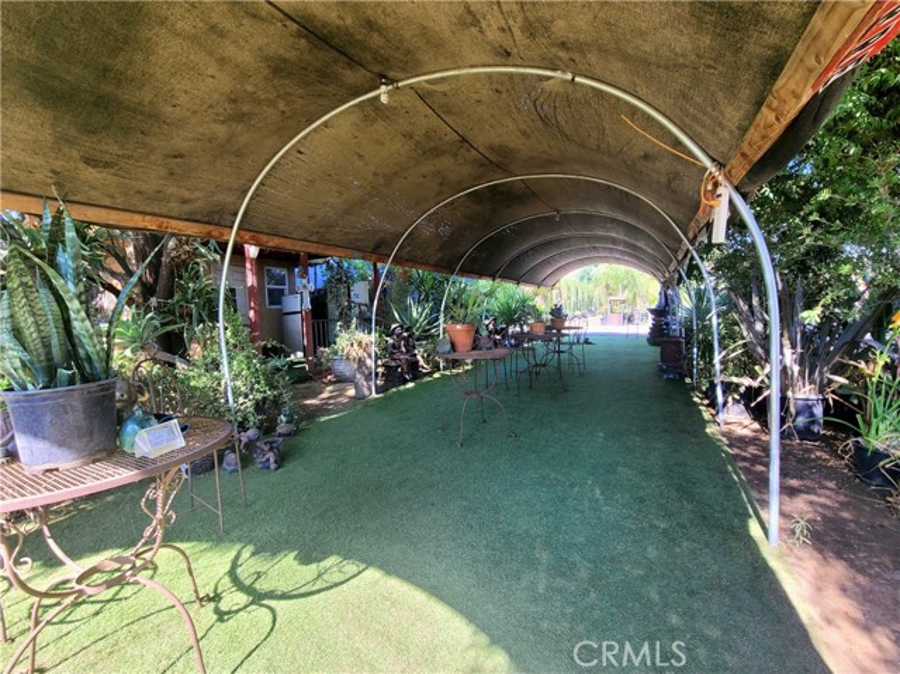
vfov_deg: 89.8
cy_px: 337
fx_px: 338
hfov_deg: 106.2
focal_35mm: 13
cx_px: 450
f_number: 2.2
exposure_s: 1/120
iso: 64
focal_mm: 2.2
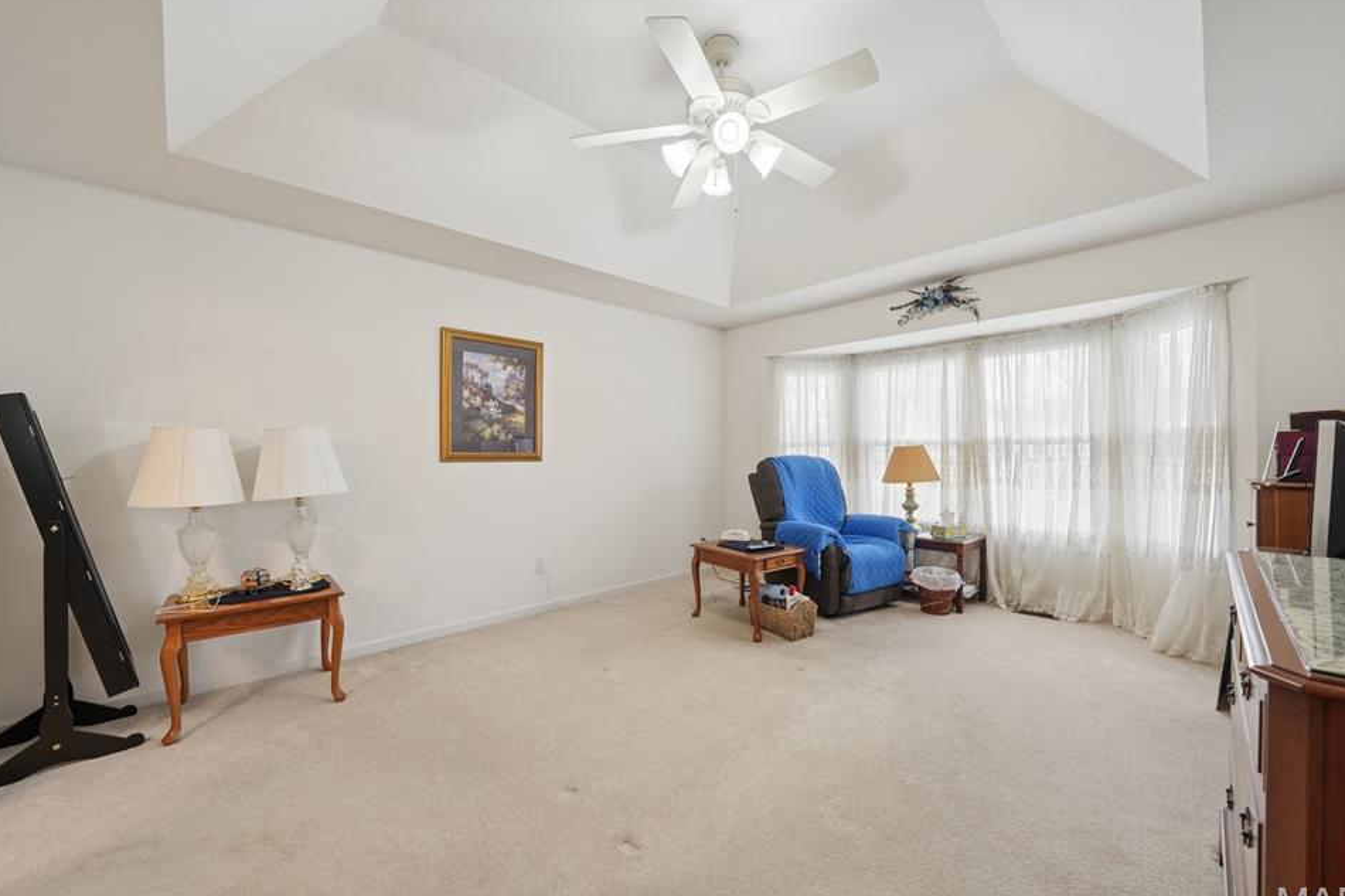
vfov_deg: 81.2
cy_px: 451
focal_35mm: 14
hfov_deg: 104.2
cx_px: 694
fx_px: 523
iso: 400
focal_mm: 13
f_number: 8
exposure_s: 1/20
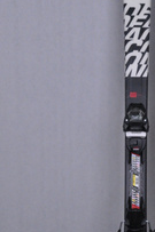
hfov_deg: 18.2
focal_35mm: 73
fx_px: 472
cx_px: 153
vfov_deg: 27.6
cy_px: 145
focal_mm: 22
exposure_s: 1/125
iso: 3200
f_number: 11
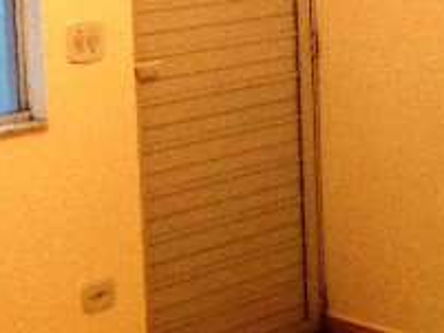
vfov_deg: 15.0
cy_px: 71
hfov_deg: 20.0
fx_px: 1258
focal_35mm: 98
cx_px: 155
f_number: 2.4
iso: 100
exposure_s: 1/30
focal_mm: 2.03
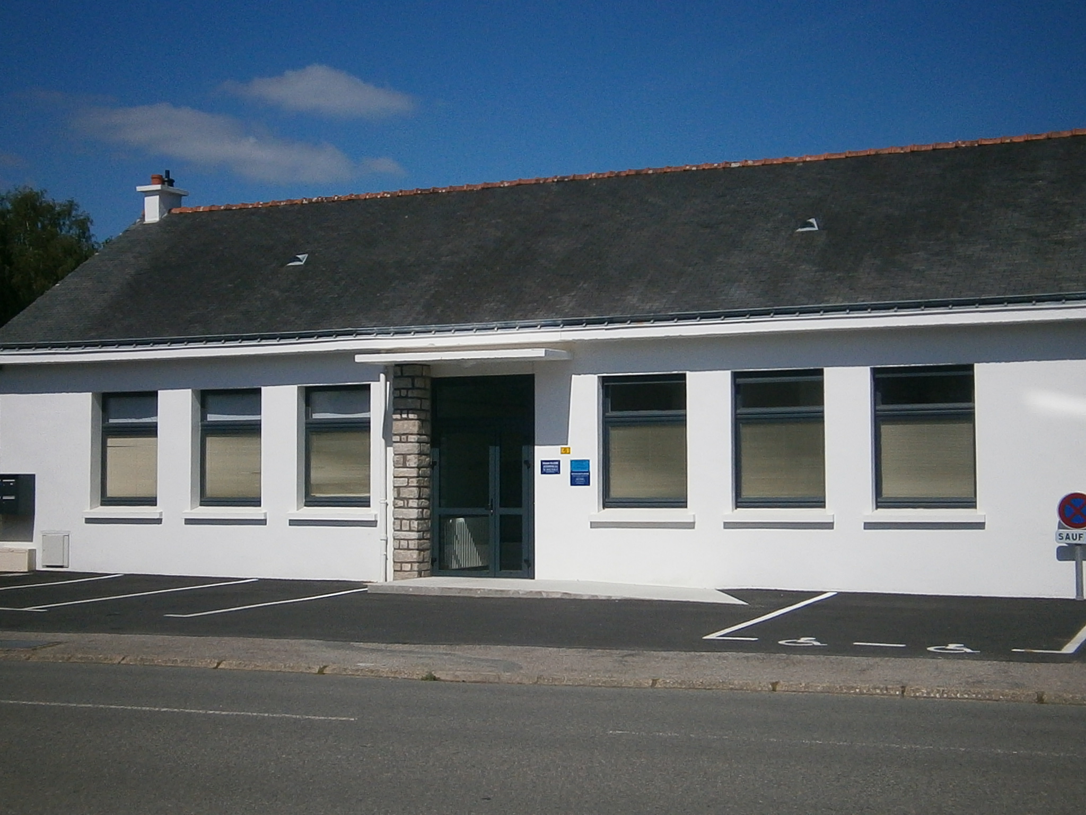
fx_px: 1475
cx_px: 543
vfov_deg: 30.9
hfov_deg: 40.4
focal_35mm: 47
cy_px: 408
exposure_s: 1/1000
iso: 250
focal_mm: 8.3
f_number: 9.7
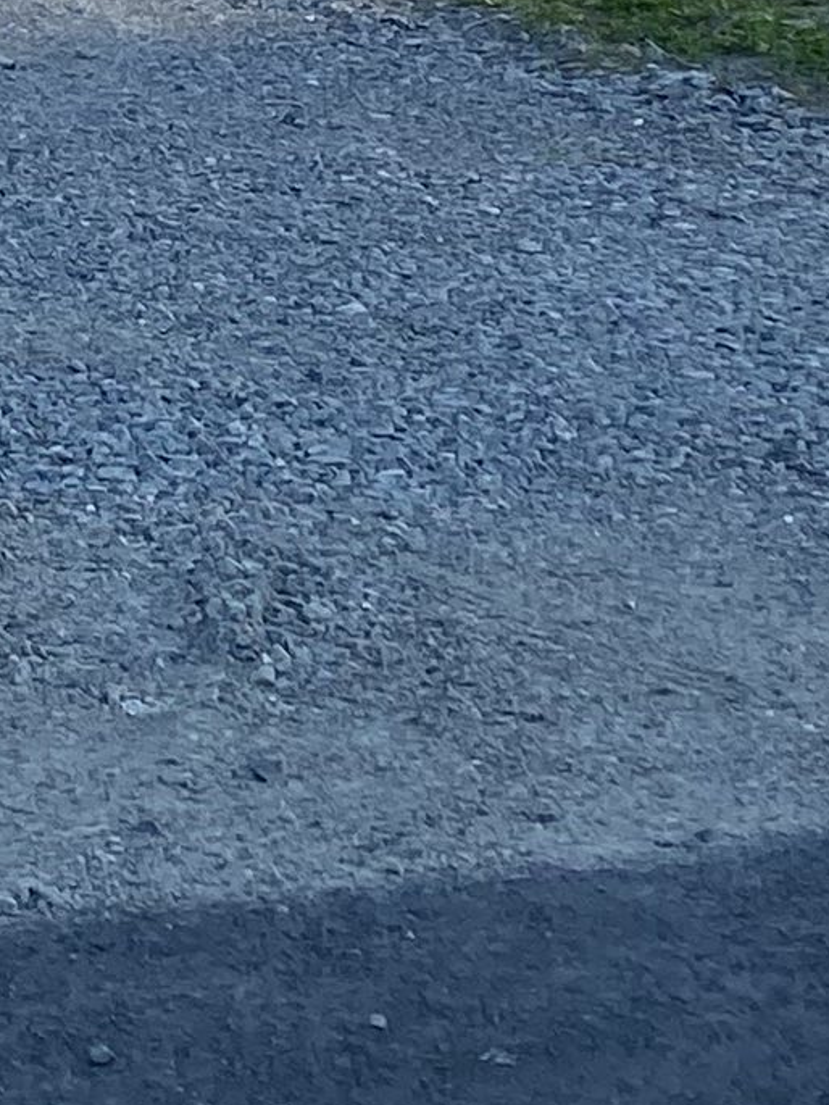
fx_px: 4884
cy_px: -1273
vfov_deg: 11.4
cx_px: -1135
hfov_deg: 8.8
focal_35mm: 153
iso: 32
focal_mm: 4.25
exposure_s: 1/998
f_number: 1.8
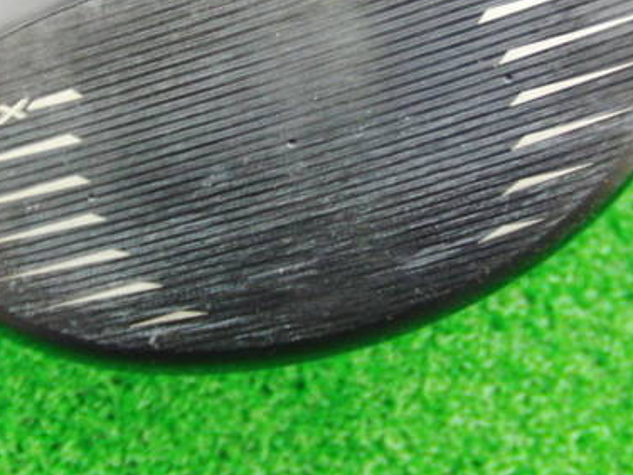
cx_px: 276
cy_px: 126
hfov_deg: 30.7
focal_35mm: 63
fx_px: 1152
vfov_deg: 23.1
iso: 400
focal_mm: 6.42
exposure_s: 1/10
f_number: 3.6
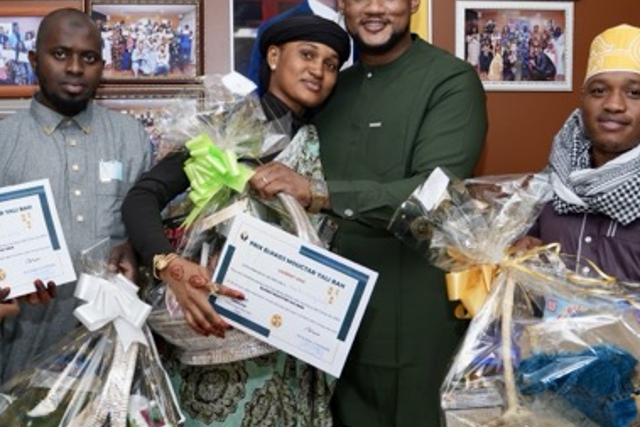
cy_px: 203
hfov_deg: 40.2
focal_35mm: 49
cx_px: 275
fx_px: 871
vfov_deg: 27.5
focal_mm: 29
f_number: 5
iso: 250
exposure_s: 1/125
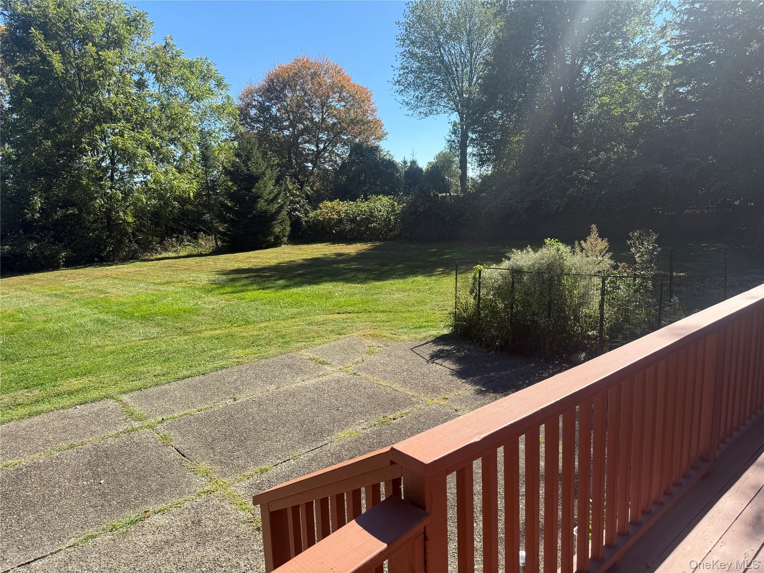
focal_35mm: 24
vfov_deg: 56.8
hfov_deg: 71.6
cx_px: 382
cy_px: 286
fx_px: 530
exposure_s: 1/2299
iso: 80
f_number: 1.78
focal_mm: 6.76
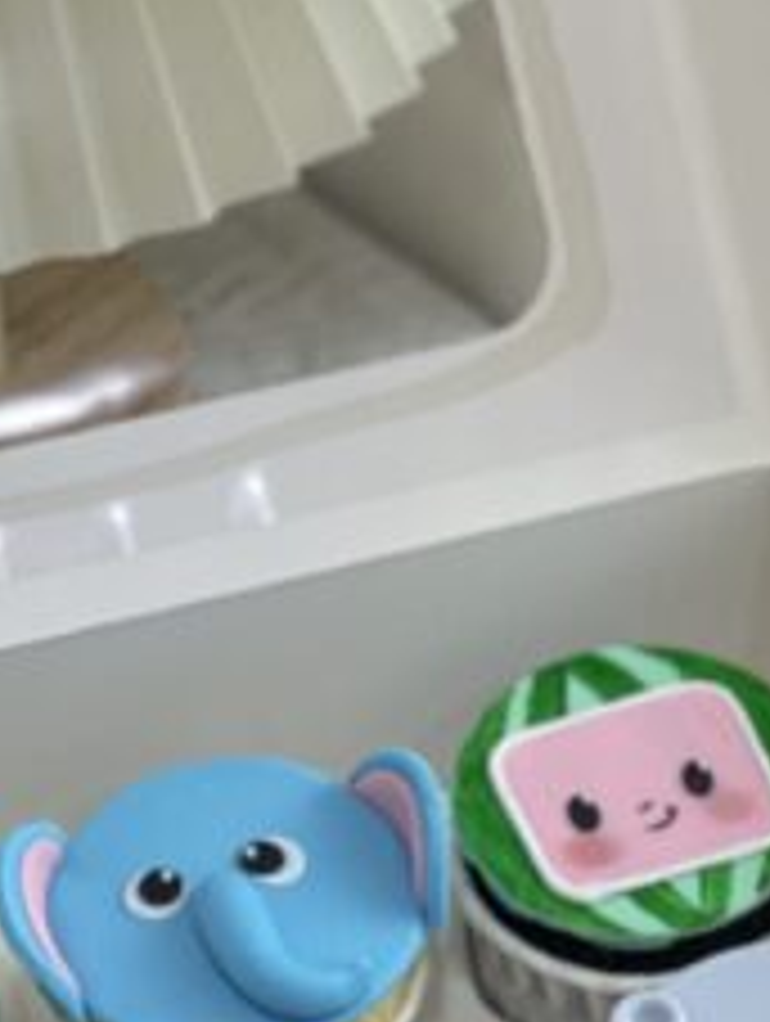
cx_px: 392
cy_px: 1191
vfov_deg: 12.8
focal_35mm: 150
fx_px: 4436
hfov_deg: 9.9
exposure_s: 1/100
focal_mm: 7.5
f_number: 2.2
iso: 125
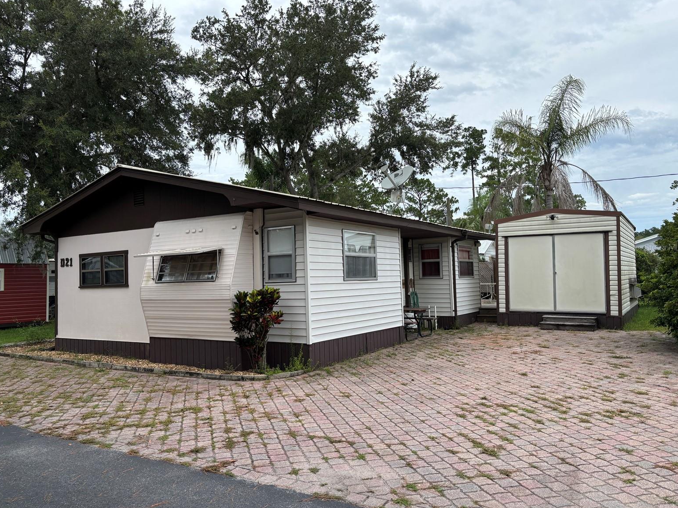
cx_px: 334
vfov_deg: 51.4
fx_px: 529
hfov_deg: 65.3
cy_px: 247
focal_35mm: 27
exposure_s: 1/2639
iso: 50
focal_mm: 5.96
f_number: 1.6
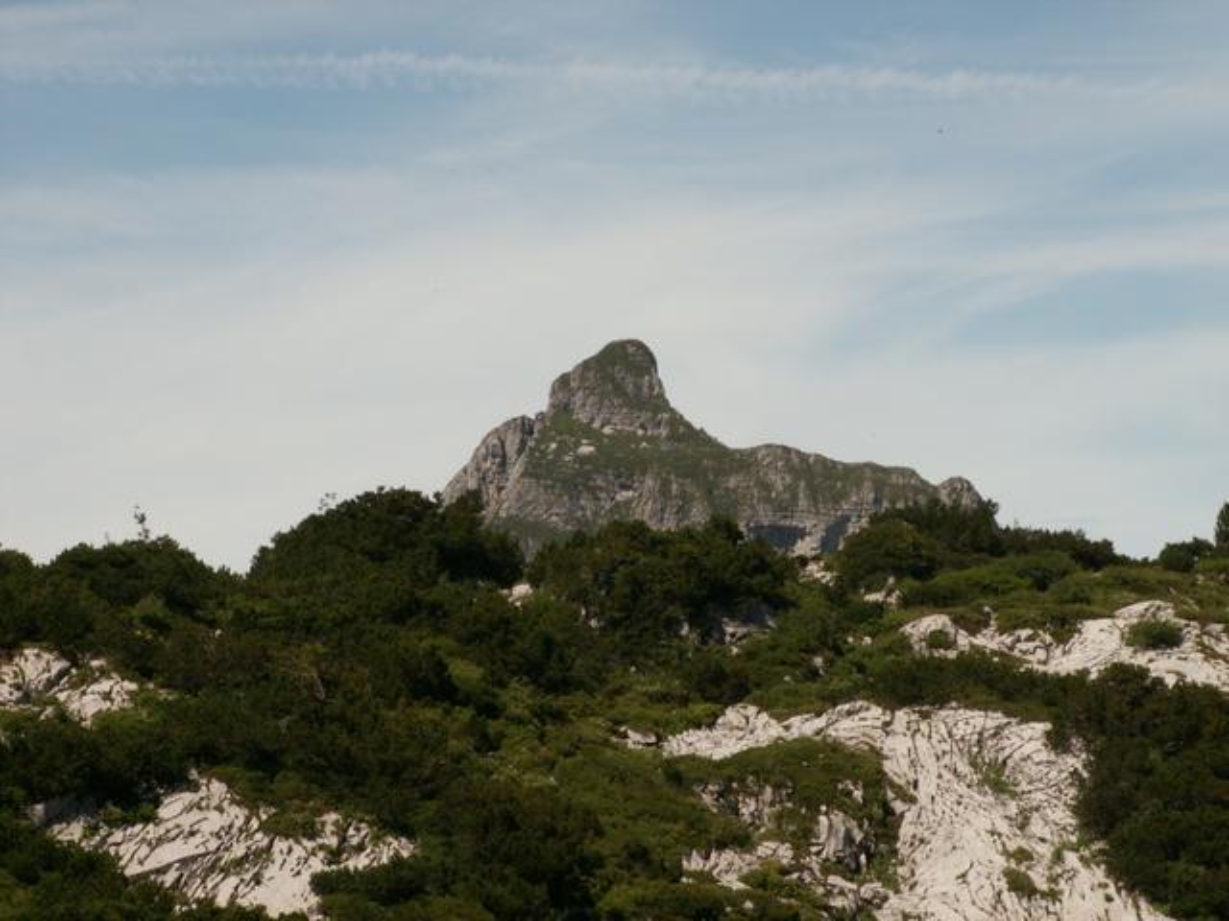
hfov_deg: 13.8
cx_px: 614
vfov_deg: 10.4
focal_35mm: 143
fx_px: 5077
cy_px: 460
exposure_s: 1/200
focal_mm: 23.44
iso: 50
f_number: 8
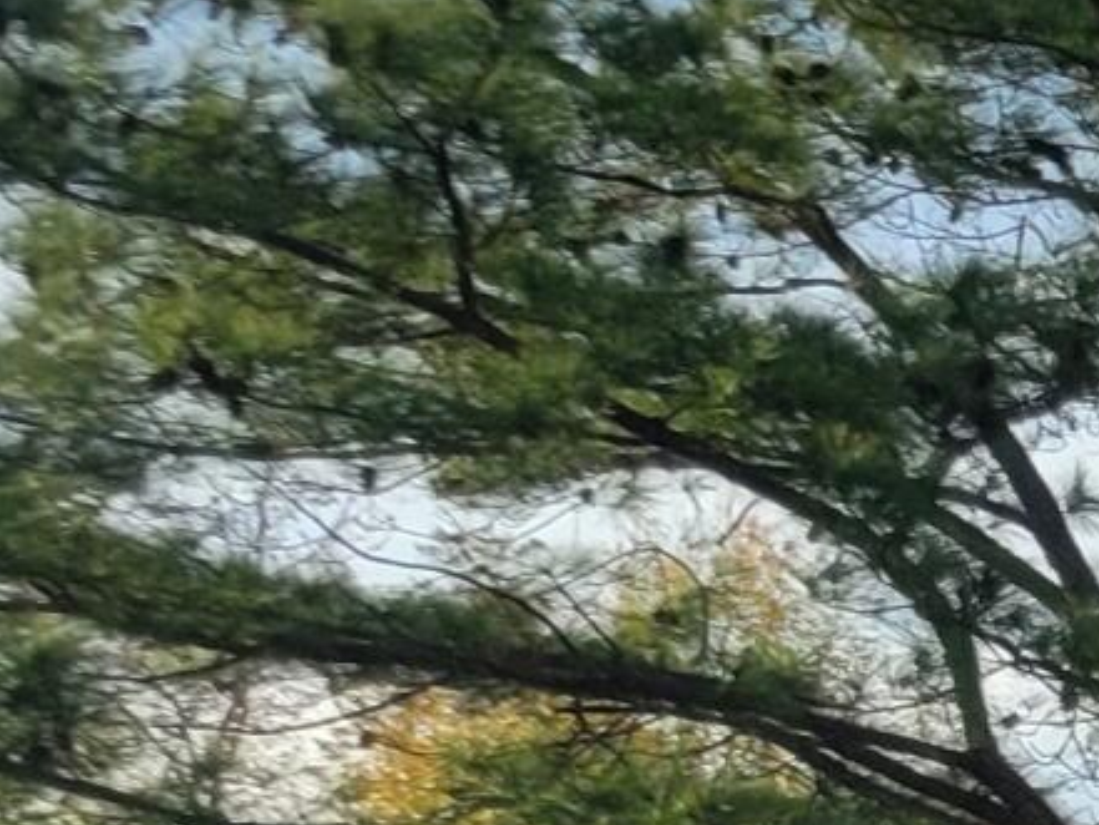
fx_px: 5621
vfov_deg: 8.3
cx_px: 3696
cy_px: 830
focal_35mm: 177
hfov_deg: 8.5
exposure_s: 1/1129
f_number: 1.8
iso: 40
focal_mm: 5.4
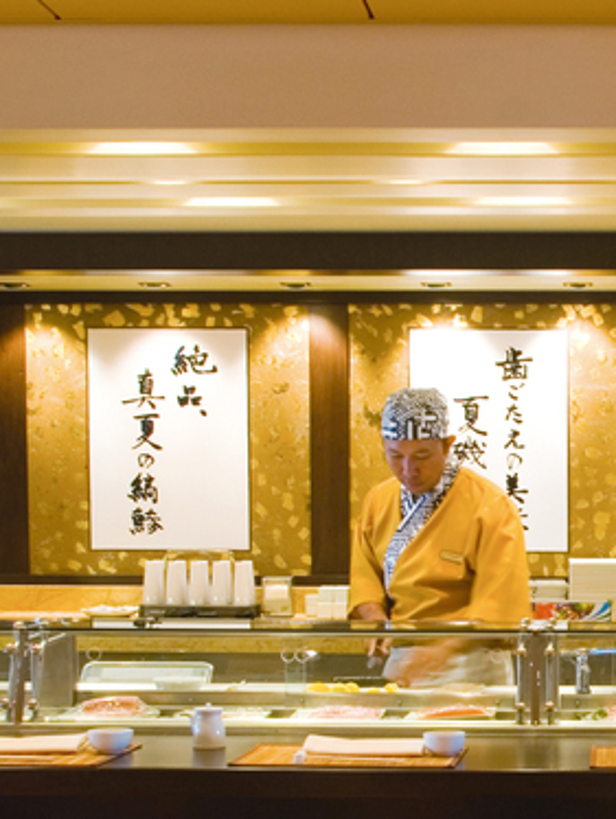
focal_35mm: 79
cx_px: 675
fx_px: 1872
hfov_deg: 18.0
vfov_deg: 24.5
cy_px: 595
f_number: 5.6
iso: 100
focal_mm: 20
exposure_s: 1/2
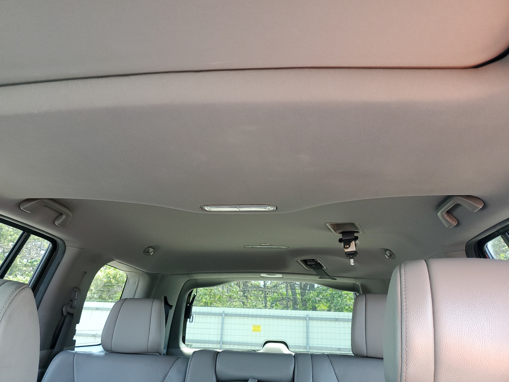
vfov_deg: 53.1
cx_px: 254
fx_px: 382
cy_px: 191
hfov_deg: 67.3
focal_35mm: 26
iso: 93
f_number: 1.5
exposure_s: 1/120
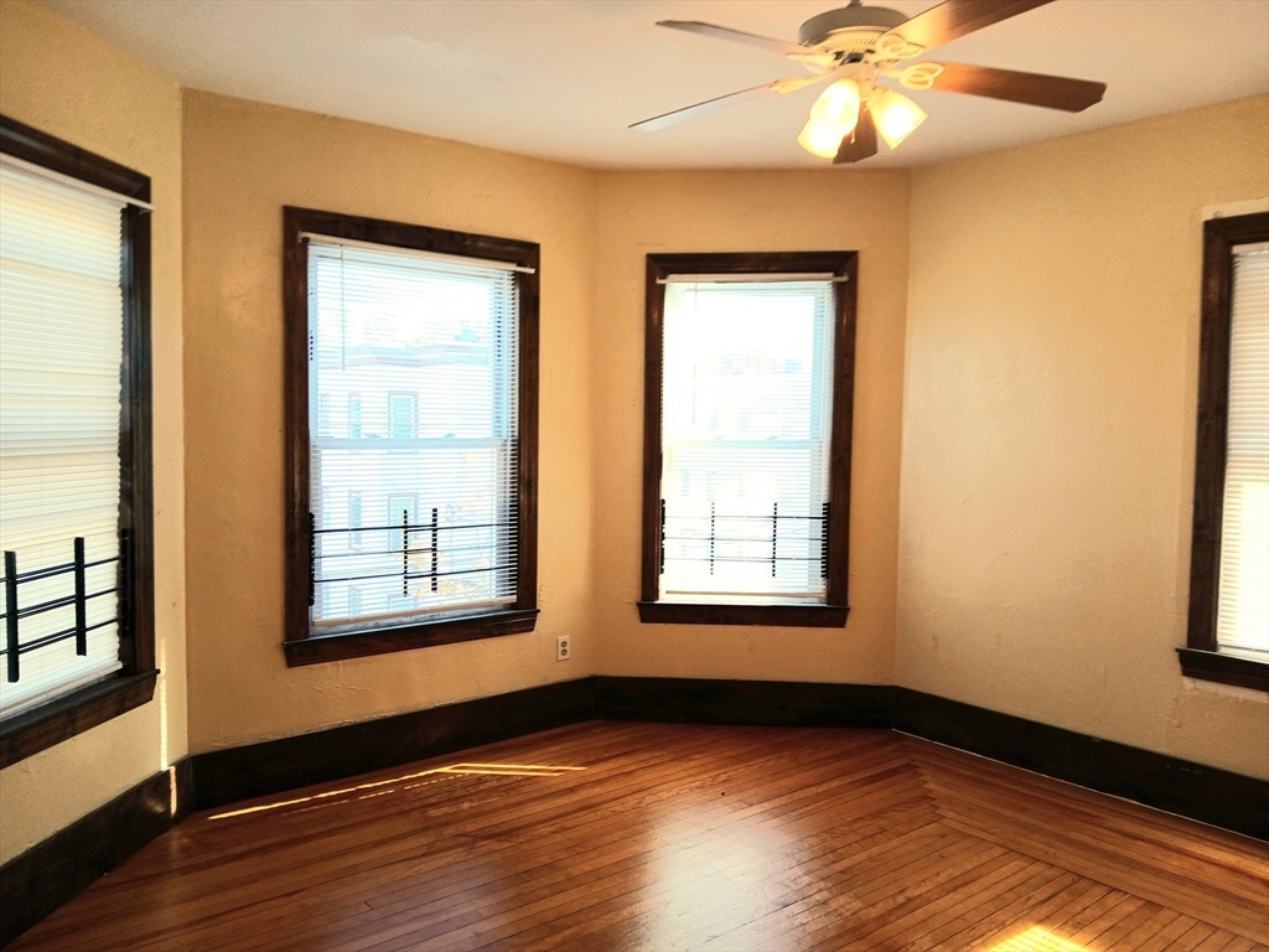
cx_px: 634
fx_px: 953
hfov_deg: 67.3
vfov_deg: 53.1
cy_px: 476
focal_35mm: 26
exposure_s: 1/60.2
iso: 32
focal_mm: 3.98
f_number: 1.8
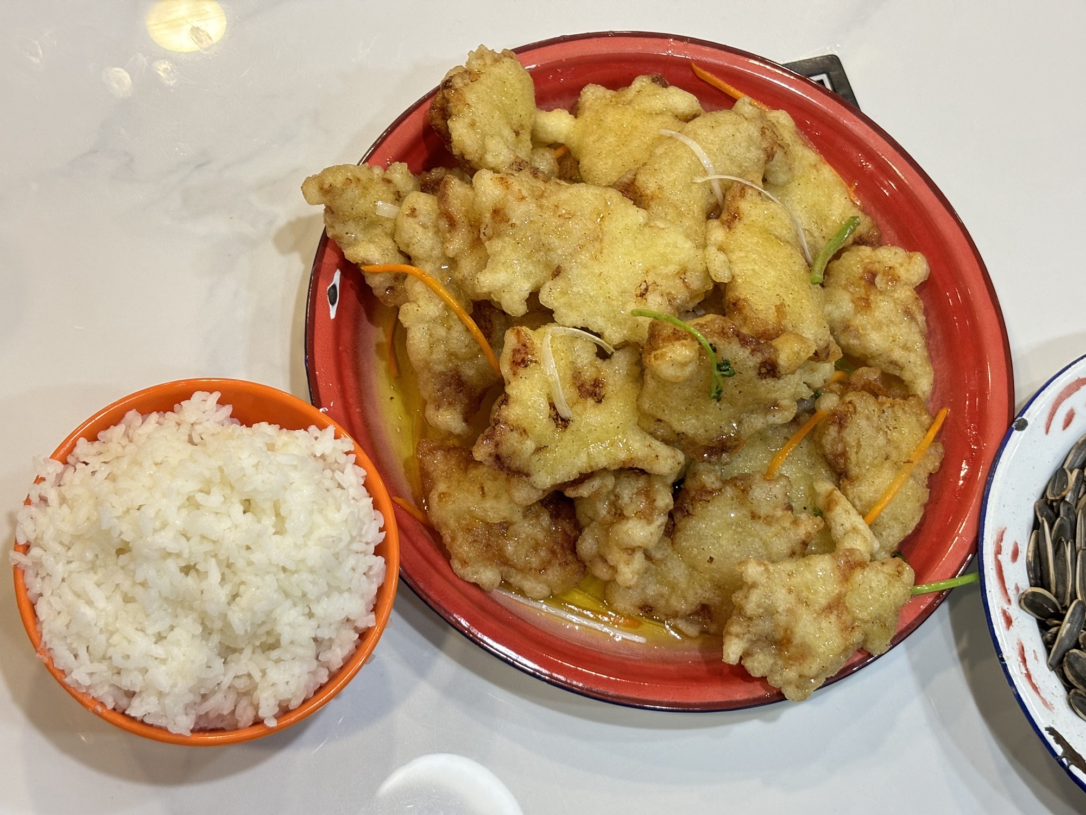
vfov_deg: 28.0
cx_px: 543
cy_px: 408
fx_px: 1631
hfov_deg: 36.8
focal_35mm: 52
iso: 125
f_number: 1.6
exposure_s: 1/50
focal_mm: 5.96
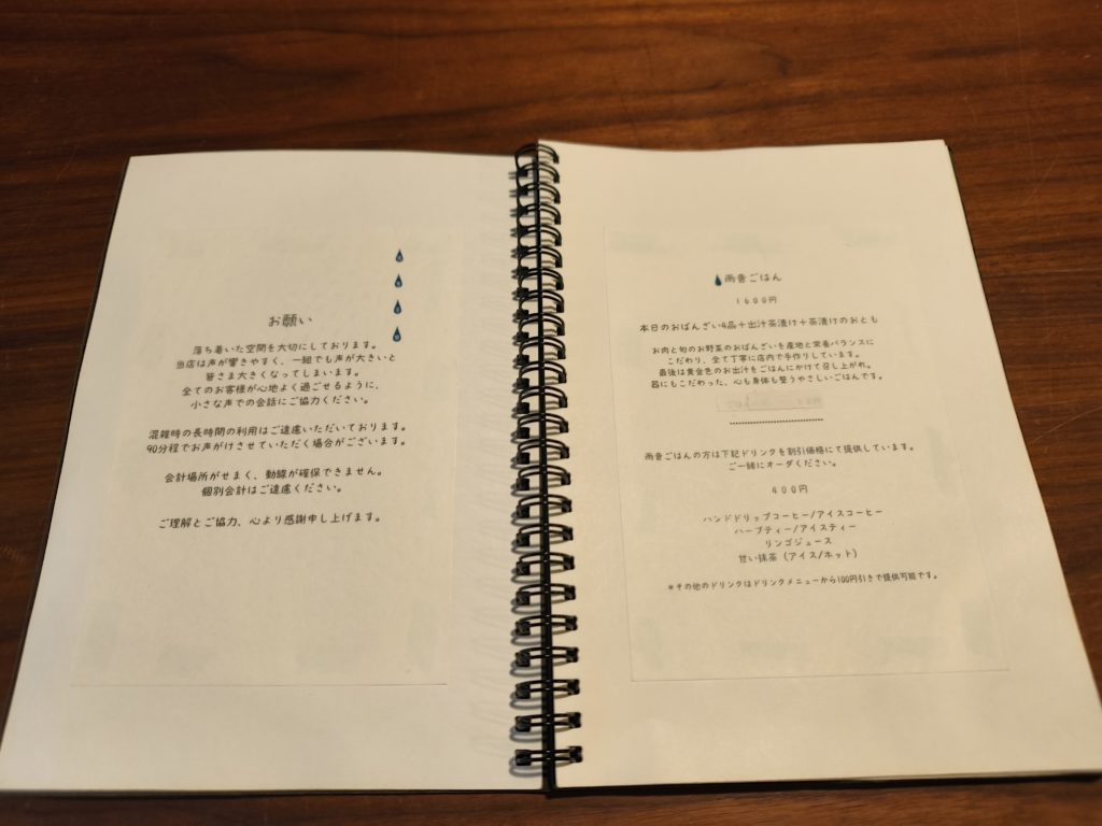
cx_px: 551
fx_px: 732
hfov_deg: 73.9
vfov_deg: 58.9
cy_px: 413
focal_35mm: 23
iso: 250
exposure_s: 1/50
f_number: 1.62
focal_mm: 6.45
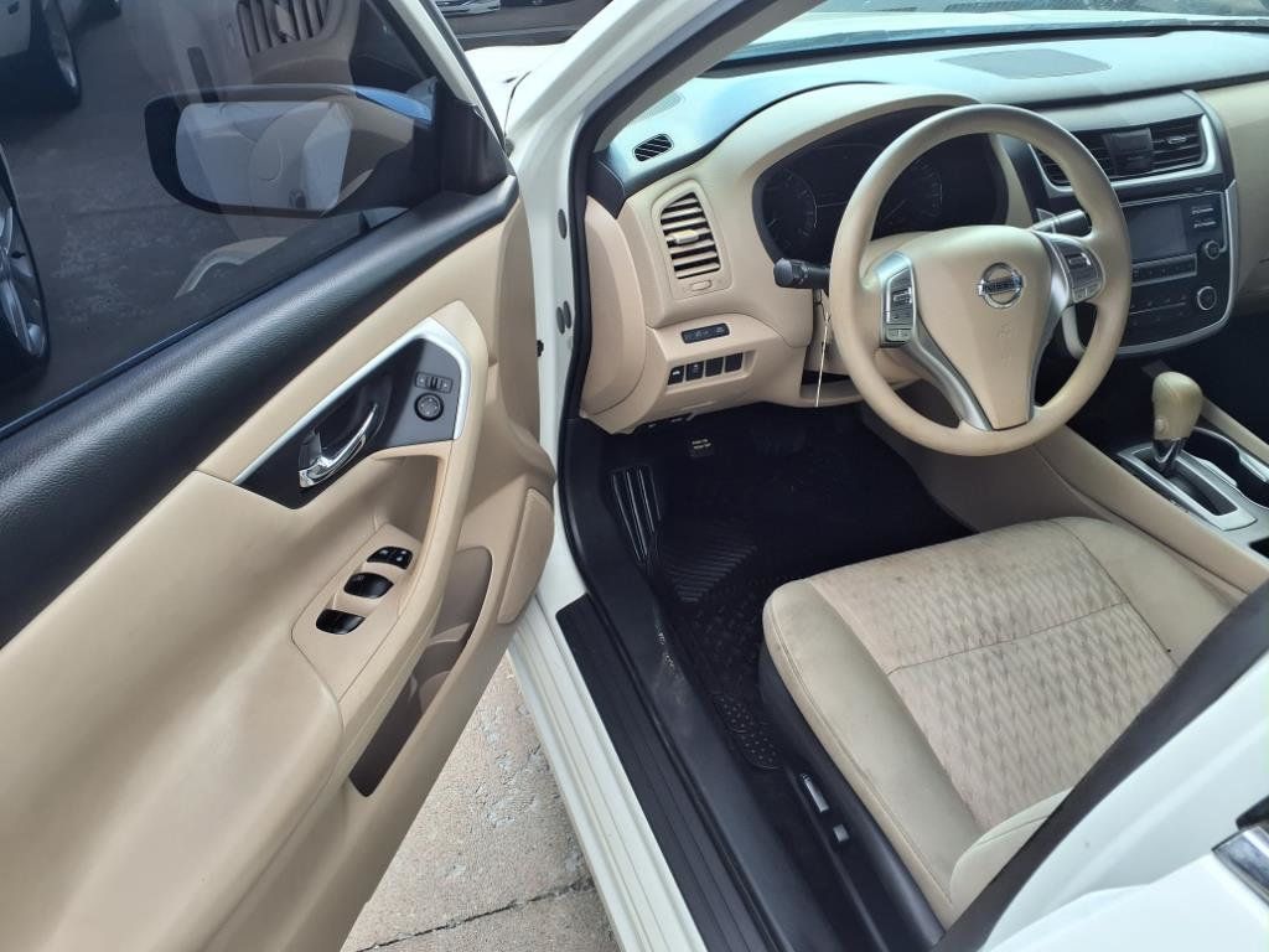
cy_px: 476
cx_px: 634
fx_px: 990
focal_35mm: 27
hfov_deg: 65.3
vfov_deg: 51.4
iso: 40
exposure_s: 1/286
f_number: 1.9
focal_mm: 3.58
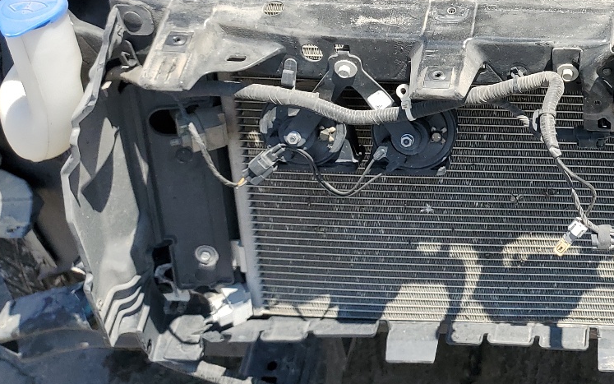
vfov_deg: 21.0
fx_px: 987
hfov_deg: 31.9
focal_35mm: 59
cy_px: -32
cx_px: 612
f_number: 1.5
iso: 50
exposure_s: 1/1429
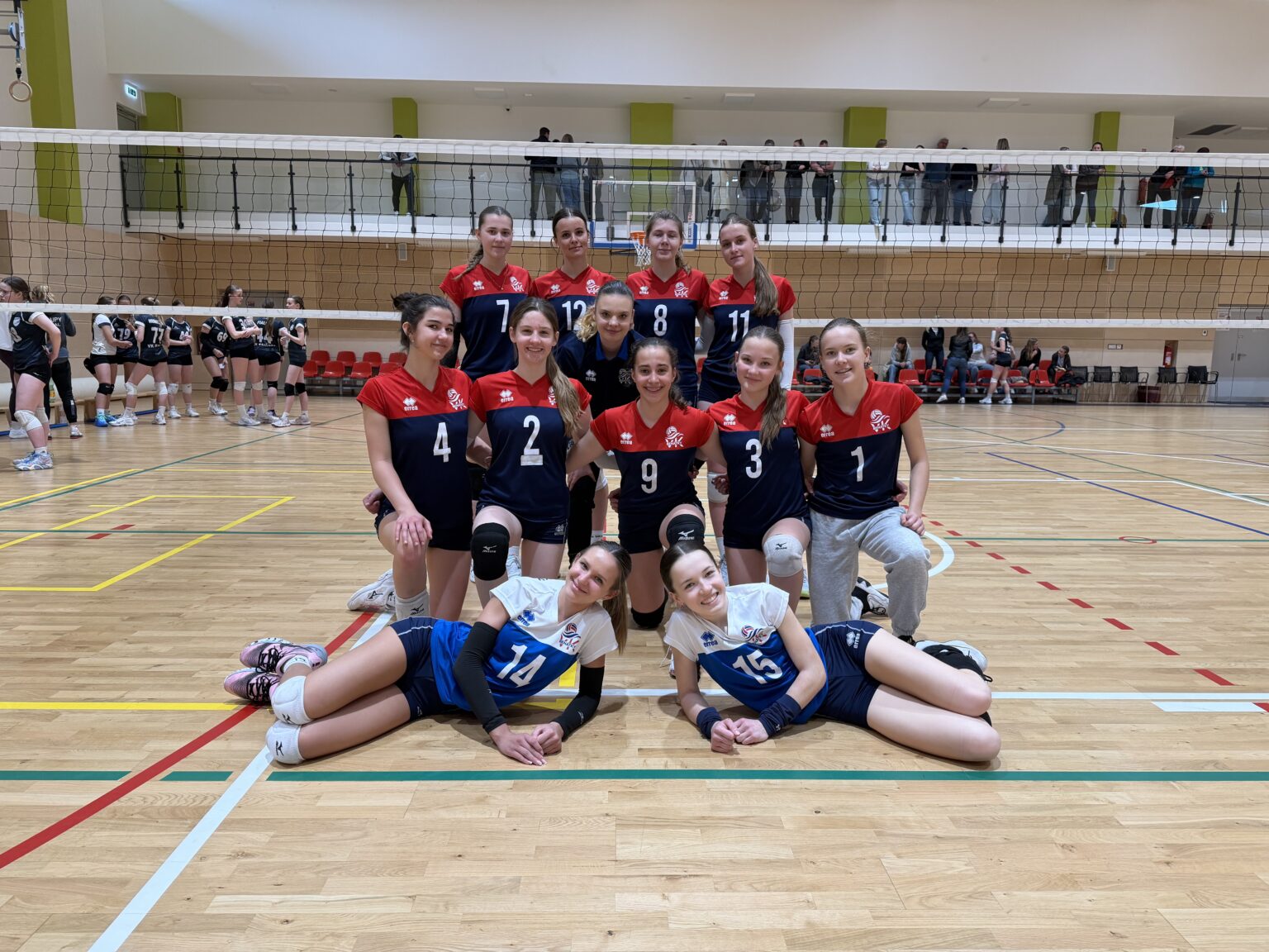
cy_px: 476
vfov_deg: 56.8
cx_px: 634
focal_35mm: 24
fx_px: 880
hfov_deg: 71.6
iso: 160
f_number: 1.78
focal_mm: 6.76
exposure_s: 1/121
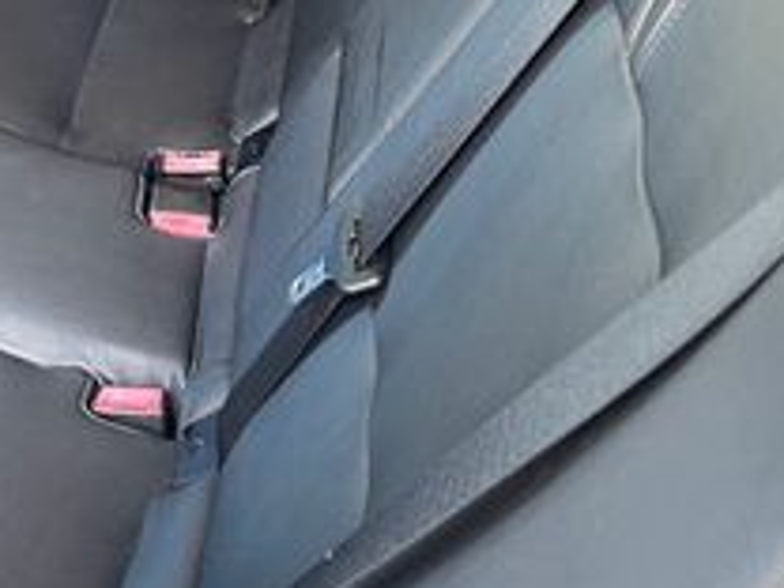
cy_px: -4
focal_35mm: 80
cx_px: -279
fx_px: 1812
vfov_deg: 18.0
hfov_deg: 21.6
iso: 200
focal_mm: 5.7
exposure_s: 1/60
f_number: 1.5
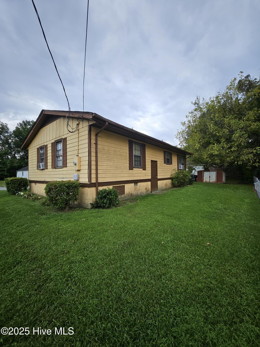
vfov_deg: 106.2
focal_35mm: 13
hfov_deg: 89.9
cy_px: 174
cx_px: 130
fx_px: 130
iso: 32
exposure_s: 1/873
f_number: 2.2
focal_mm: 1.74
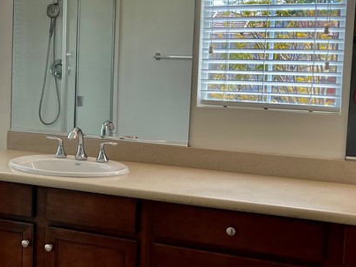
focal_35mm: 66
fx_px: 679
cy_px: 105
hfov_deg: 27.6
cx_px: -4
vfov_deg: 22.3
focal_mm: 5.1
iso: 50
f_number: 1.6
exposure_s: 1/329
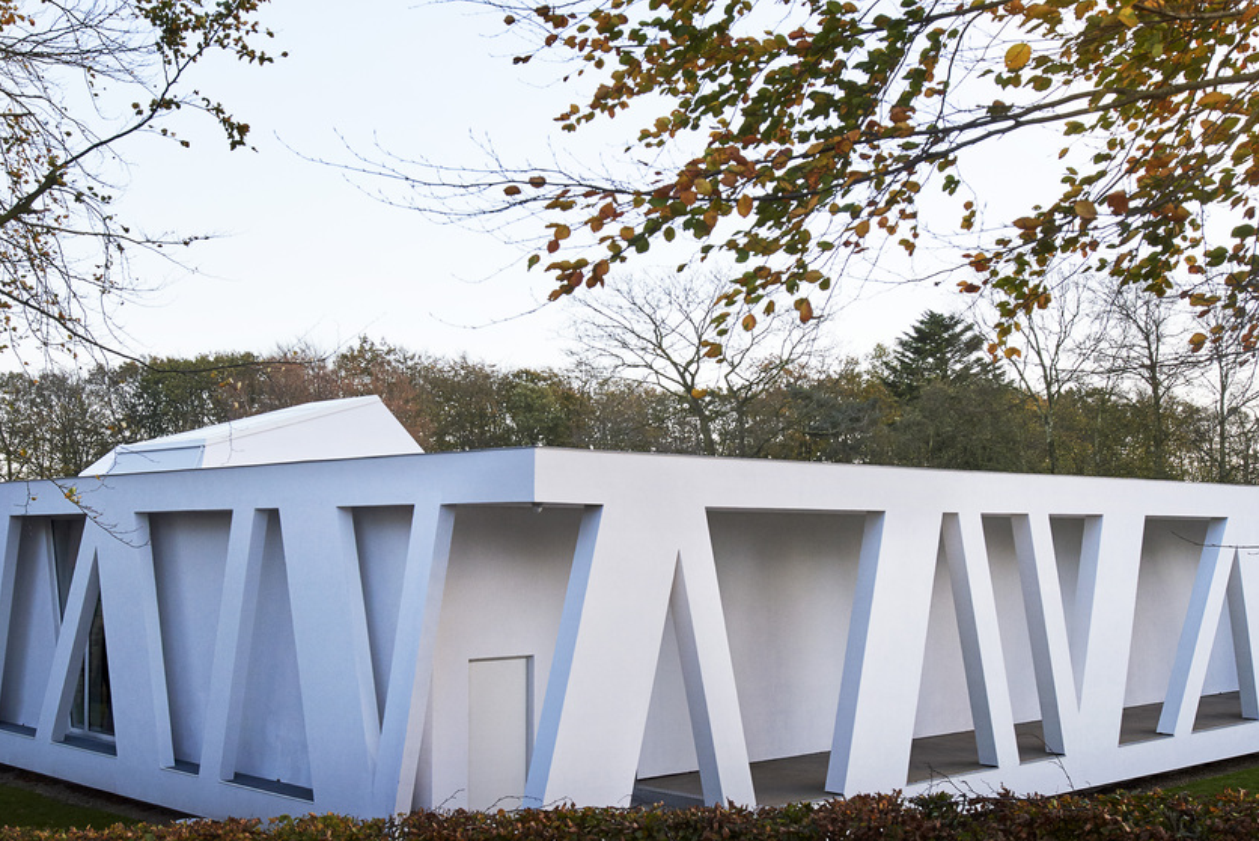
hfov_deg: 45.4
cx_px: 595
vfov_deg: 30.7
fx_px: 1504
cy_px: 208
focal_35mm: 43
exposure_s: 1/100
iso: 200
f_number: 9
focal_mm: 24
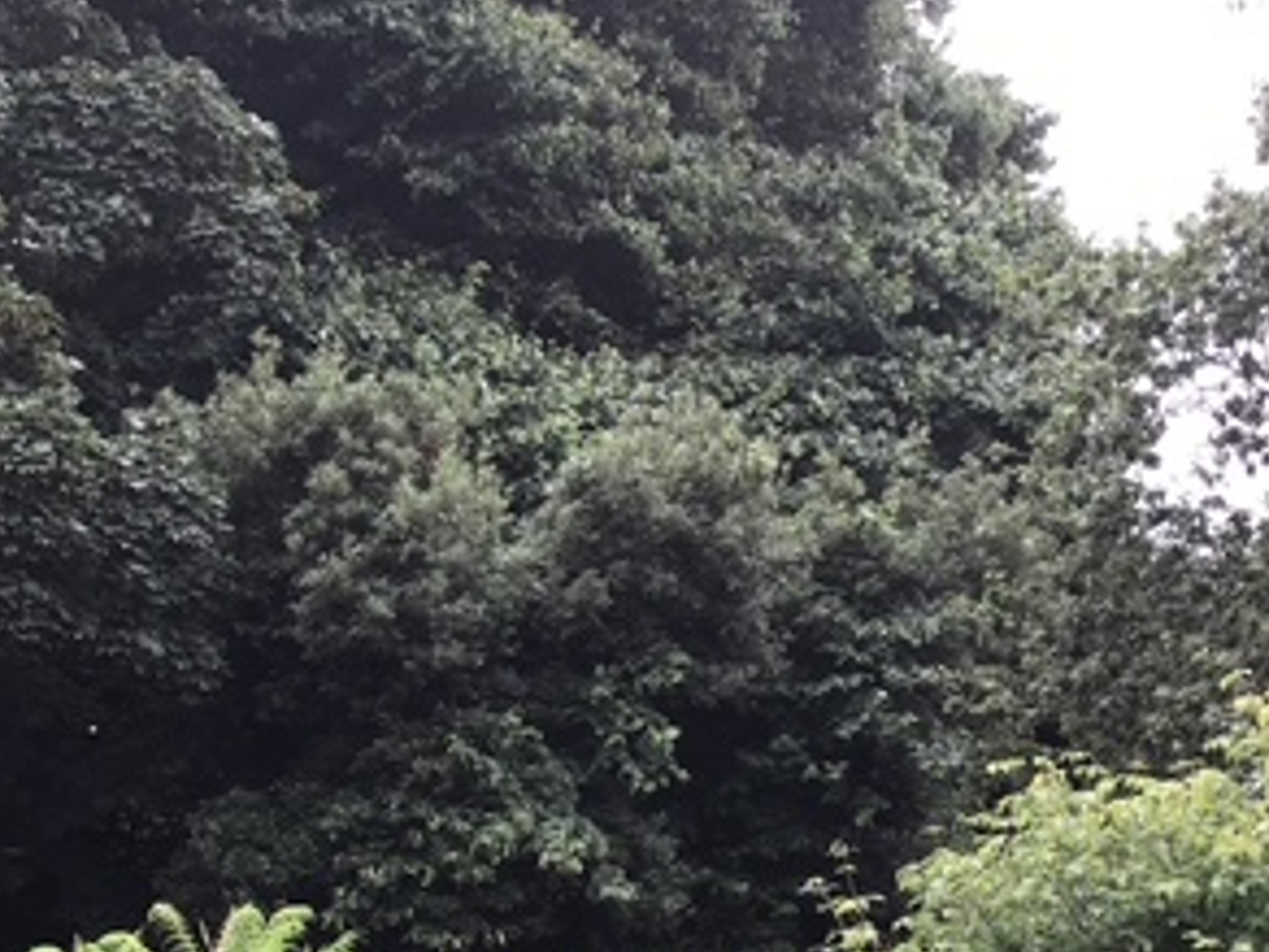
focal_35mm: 68
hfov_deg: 28.3
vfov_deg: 20.9
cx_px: 374
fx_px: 2493
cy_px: 943
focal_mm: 3.3
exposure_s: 1/118
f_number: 2.4
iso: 25
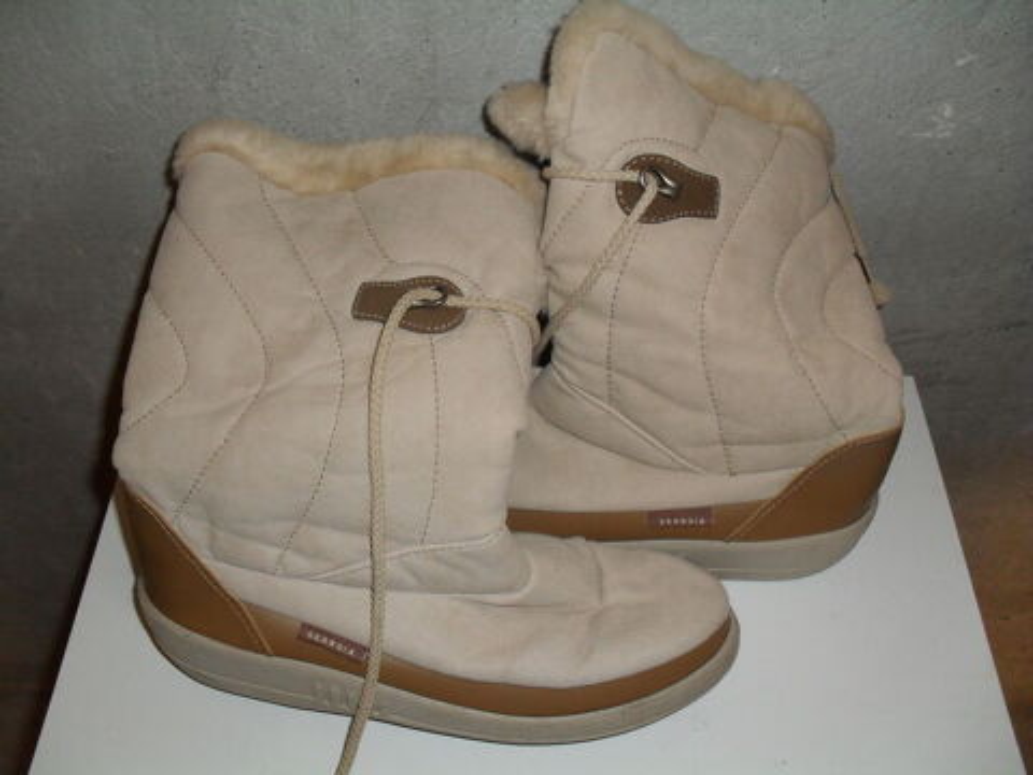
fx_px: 1044
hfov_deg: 52.6
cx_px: 516
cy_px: 388
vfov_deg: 40.7
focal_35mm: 35
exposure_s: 1/45
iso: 200
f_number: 3.2
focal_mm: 6.3
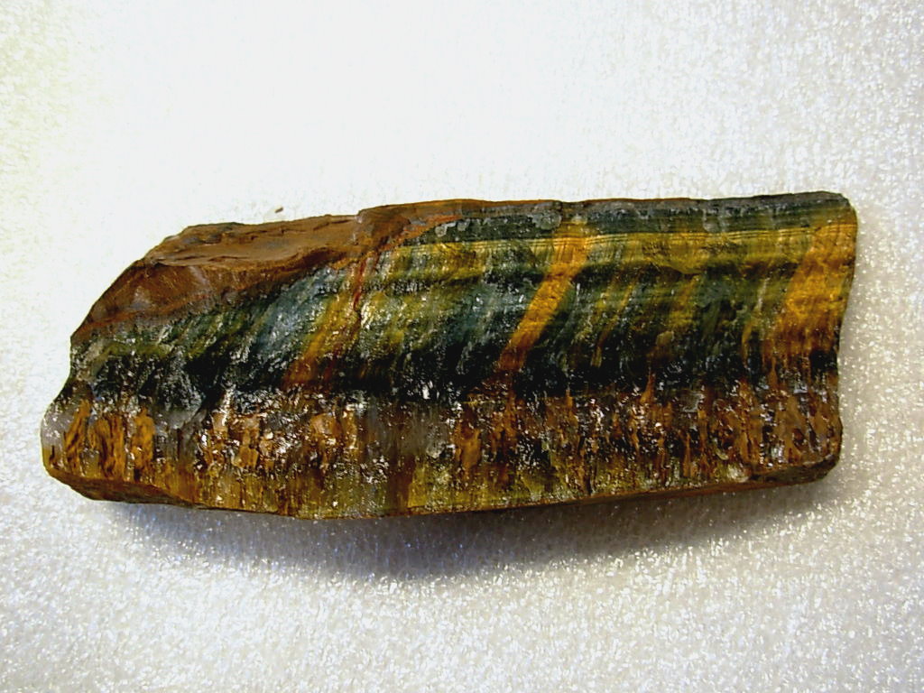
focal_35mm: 38
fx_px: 1014
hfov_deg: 49.0
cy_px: 346
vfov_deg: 37.7
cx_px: 462
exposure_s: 1/13.5
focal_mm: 6.3
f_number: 2.9
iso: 50
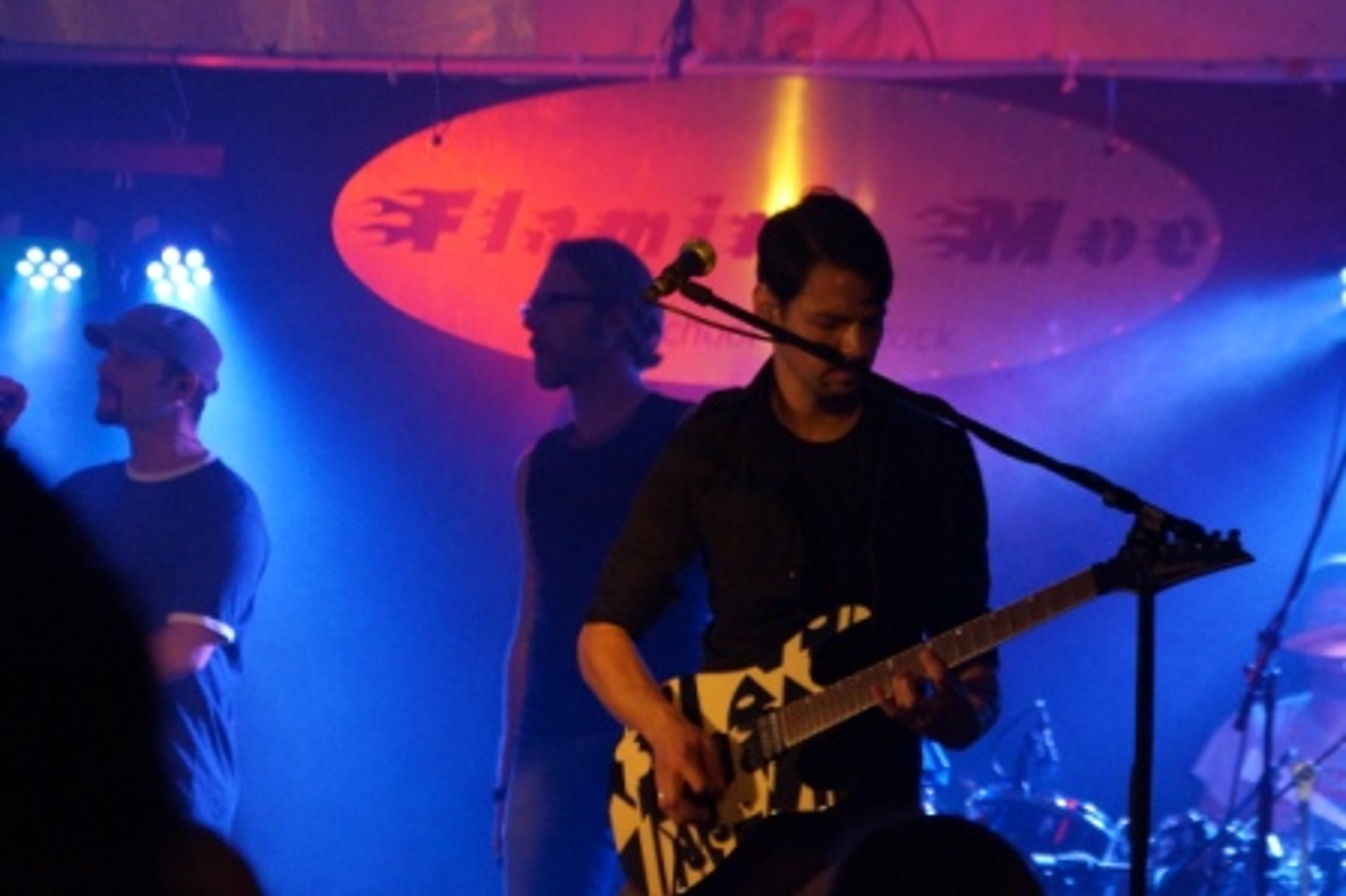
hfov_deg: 12.5
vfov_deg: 8.3
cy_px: 448
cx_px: 673
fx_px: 6164
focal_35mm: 165
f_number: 5.6
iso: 3200
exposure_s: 1/100
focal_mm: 110
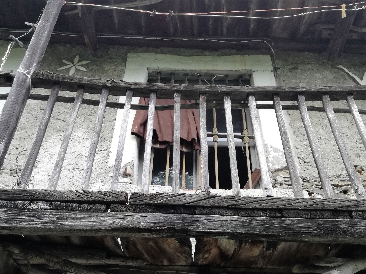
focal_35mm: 33
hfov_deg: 55.4
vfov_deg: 42.9
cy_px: 137
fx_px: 349
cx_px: 183
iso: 50
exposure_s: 1/100
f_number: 2
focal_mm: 3.79
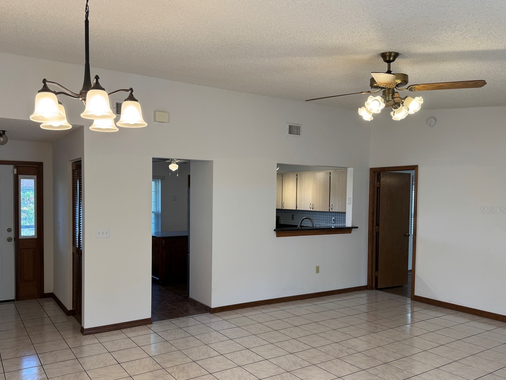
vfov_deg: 49.7
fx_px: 409
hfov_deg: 63.2
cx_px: 221
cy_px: 210
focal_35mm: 28
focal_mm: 6.76
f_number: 1.78
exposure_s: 1/120
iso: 80
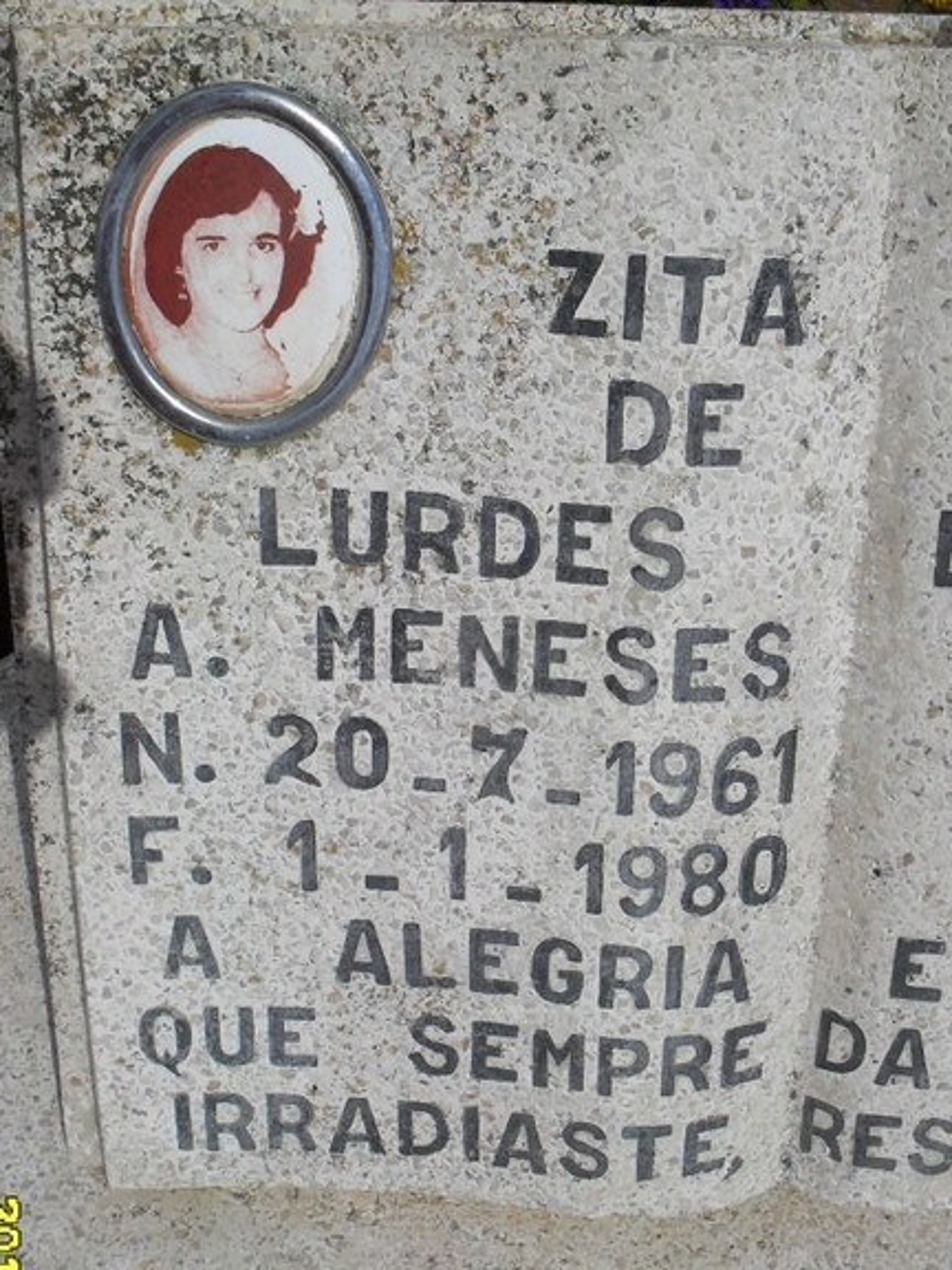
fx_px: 1283
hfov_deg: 40.7
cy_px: 635
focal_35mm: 35
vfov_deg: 52.6
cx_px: 476
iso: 100
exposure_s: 1/1000
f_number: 8.4
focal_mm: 6.3
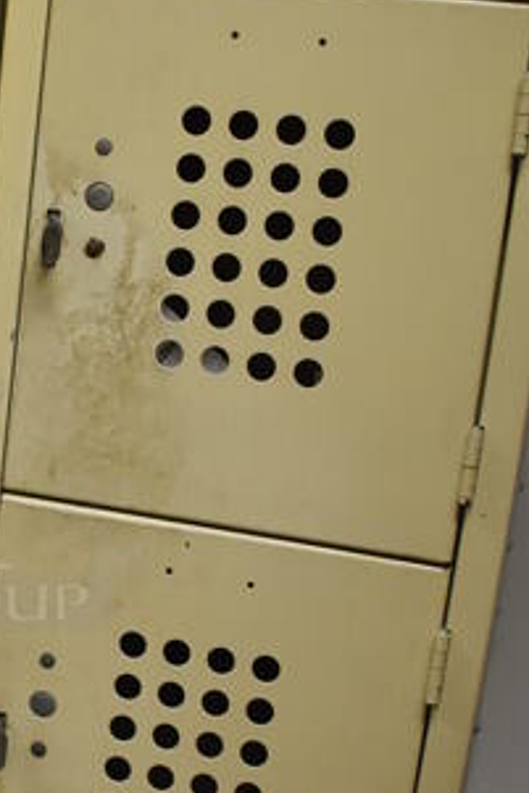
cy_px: 494
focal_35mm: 82
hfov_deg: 15.7
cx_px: -182
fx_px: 1805
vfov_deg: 24.7
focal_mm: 18
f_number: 3.5
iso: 1100
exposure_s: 1/125
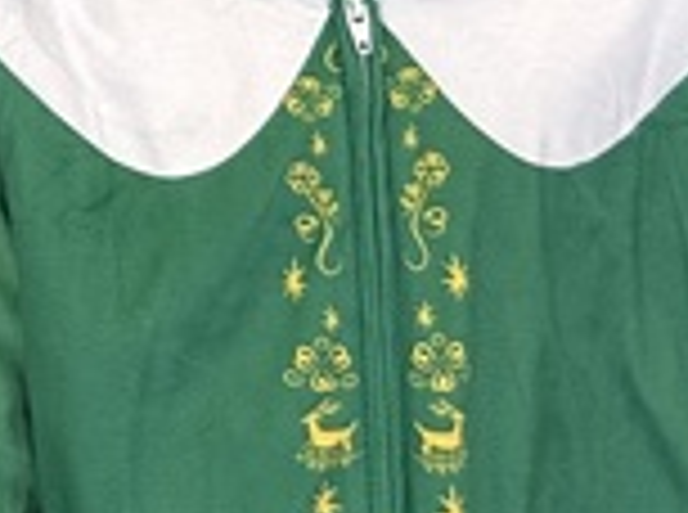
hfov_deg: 10.2
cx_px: -1120
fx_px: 3192
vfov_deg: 8.6
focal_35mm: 161
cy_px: -544
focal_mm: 6.86
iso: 160
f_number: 1.78
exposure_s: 1/120
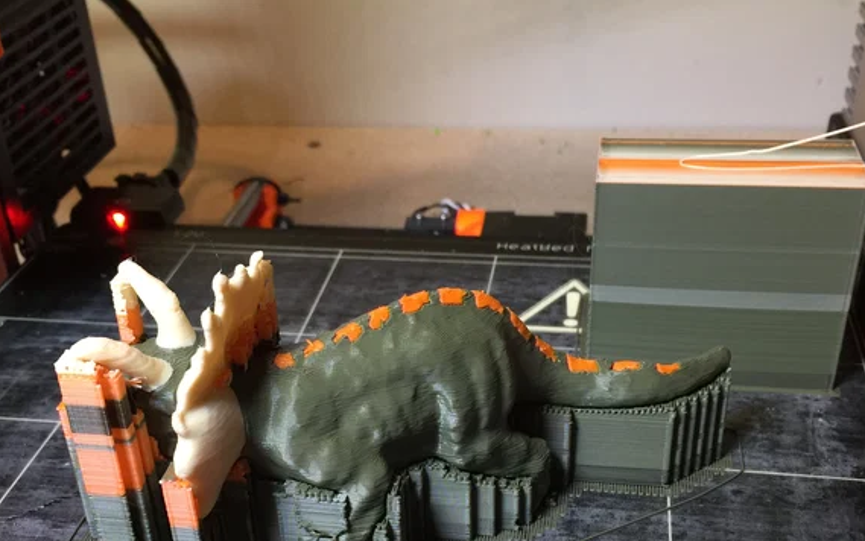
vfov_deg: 28.2
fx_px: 1061
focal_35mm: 45
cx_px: 387
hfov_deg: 44.3
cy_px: 413
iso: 50
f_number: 2.2
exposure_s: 1/15
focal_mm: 4.15
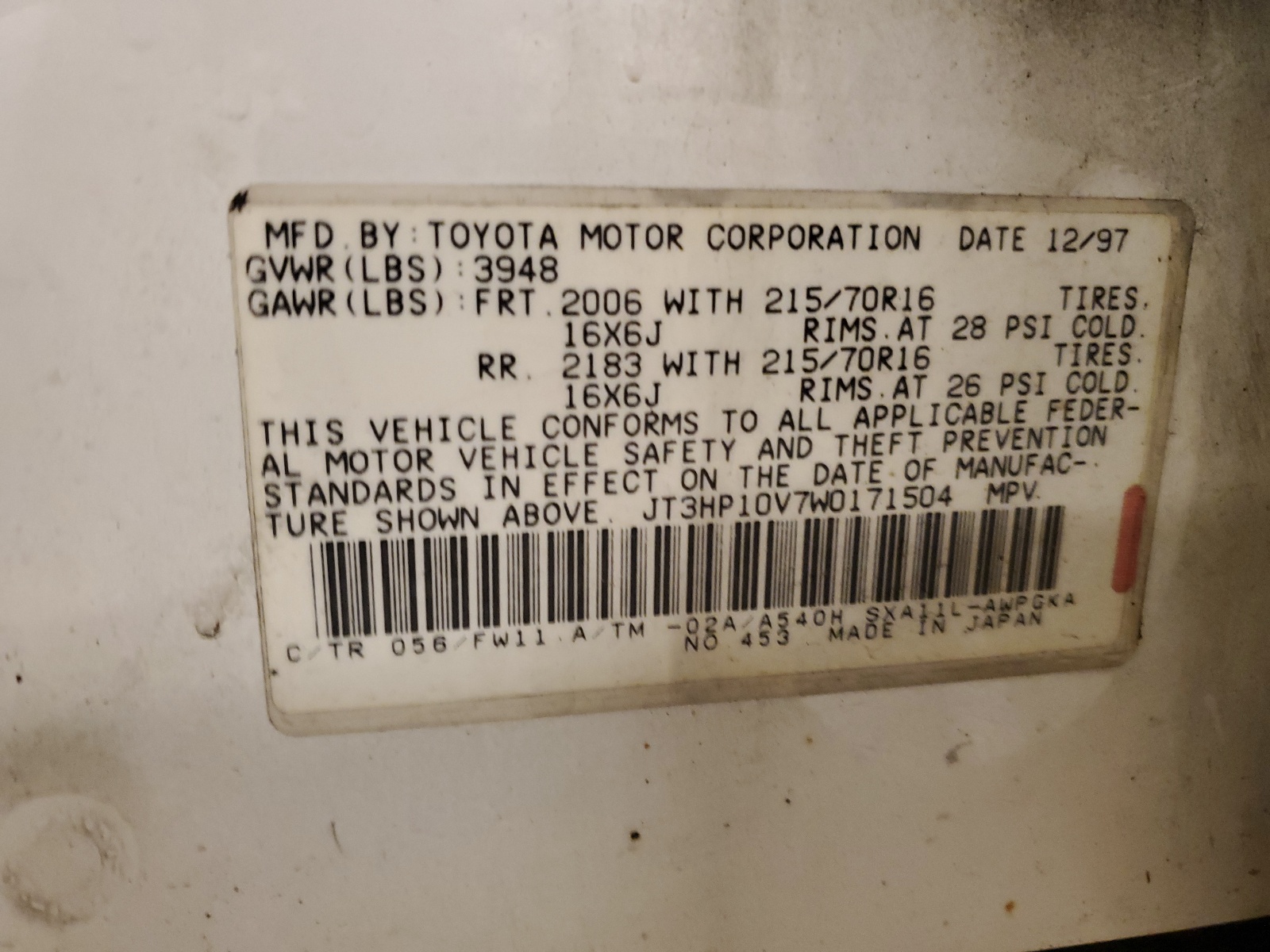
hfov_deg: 67.3
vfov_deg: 53.1
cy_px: 476
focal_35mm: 26
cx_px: 635
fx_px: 954
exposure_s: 1/30
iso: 317
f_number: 1.5
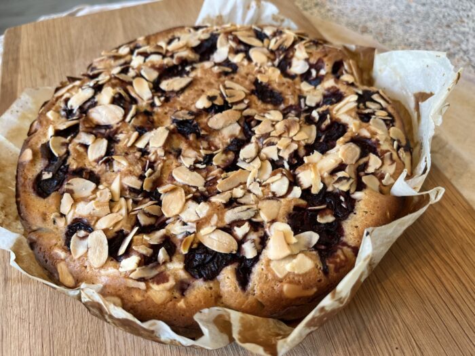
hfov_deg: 67.3
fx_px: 357
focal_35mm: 26
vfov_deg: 53.1
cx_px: 238
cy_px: 178
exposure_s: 1/50
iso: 125
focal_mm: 5.1
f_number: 1.6
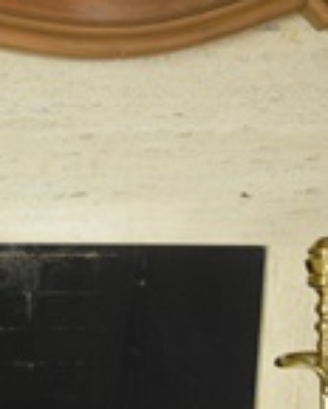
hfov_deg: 14.3
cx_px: -40
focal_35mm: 105
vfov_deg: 17.0
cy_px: 558
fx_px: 1274
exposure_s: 1/60
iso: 500
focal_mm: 18
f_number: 4
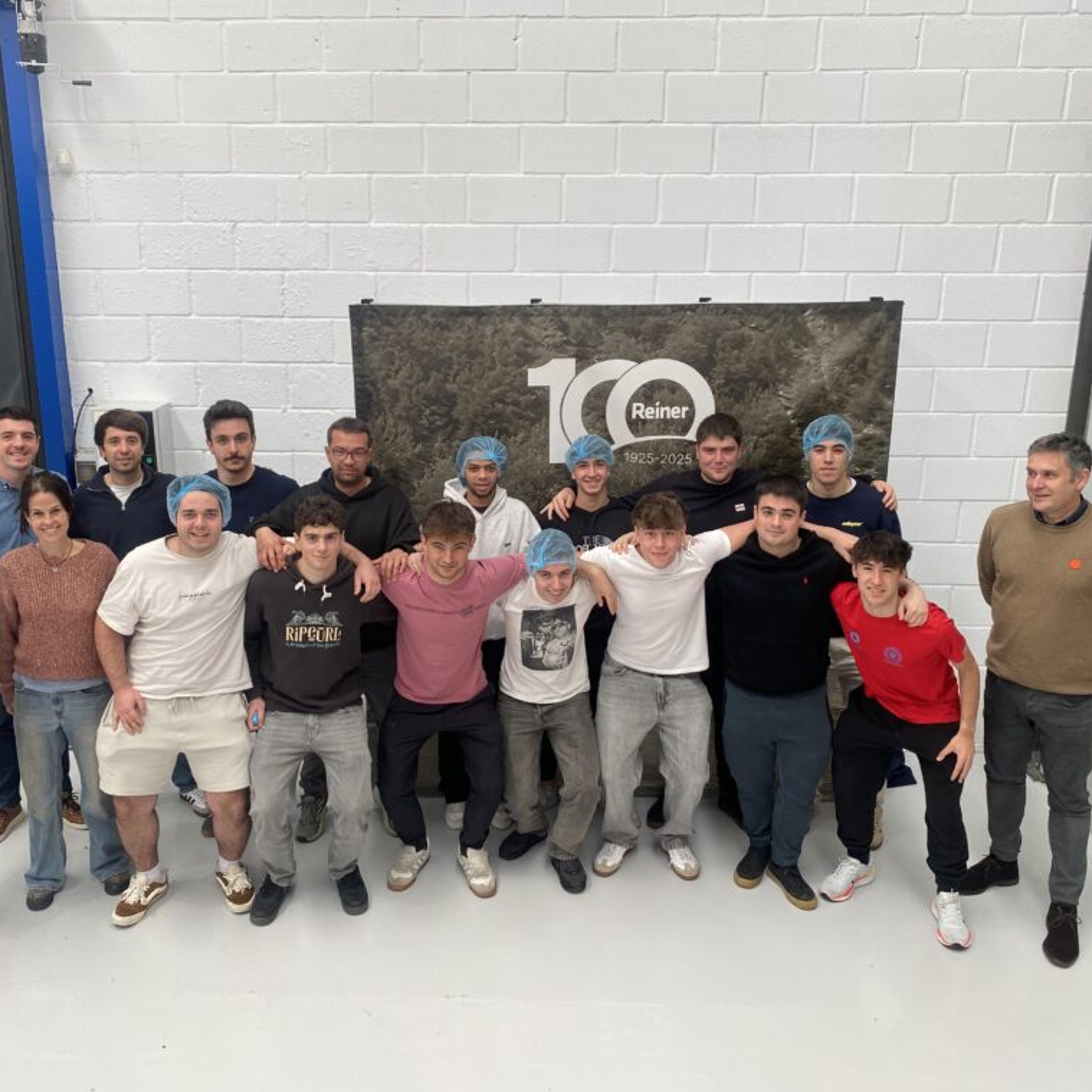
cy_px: 550
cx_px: 498
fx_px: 1106
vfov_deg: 52.5
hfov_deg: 52.5
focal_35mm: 31
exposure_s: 1/122
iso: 50
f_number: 1.8
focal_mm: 4.25
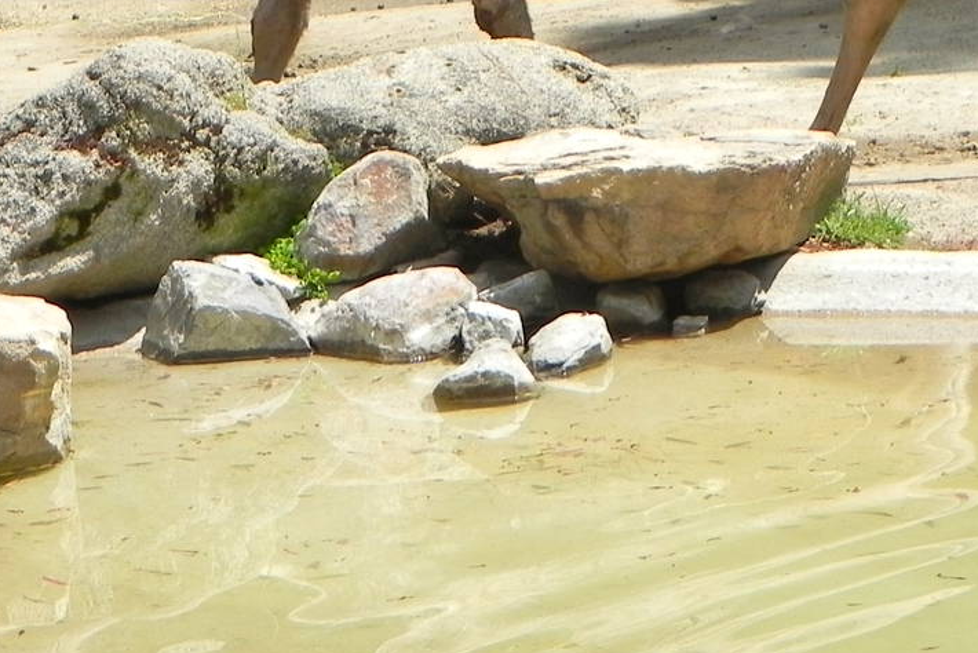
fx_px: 6685
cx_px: 366
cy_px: -132
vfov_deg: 5.6
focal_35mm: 246
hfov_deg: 8.4
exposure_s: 1/360
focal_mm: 18.8
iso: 160
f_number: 6.3
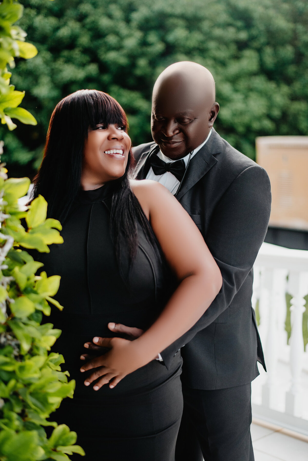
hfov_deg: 27.0
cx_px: 154
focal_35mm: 50
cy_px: 230
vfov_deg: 39.6
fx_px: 641
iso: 250
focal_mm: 50
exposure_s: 1/1600
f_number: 1.8
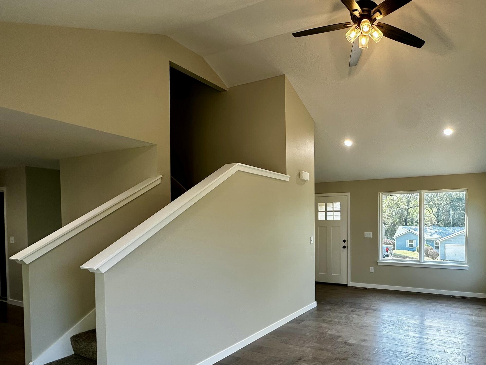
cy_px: 226
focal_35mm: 21
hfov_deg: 75.0
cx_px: 345
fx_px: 295
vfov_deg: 62.6
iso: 50
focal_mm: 2.22
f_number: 2.2
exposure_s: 1/120
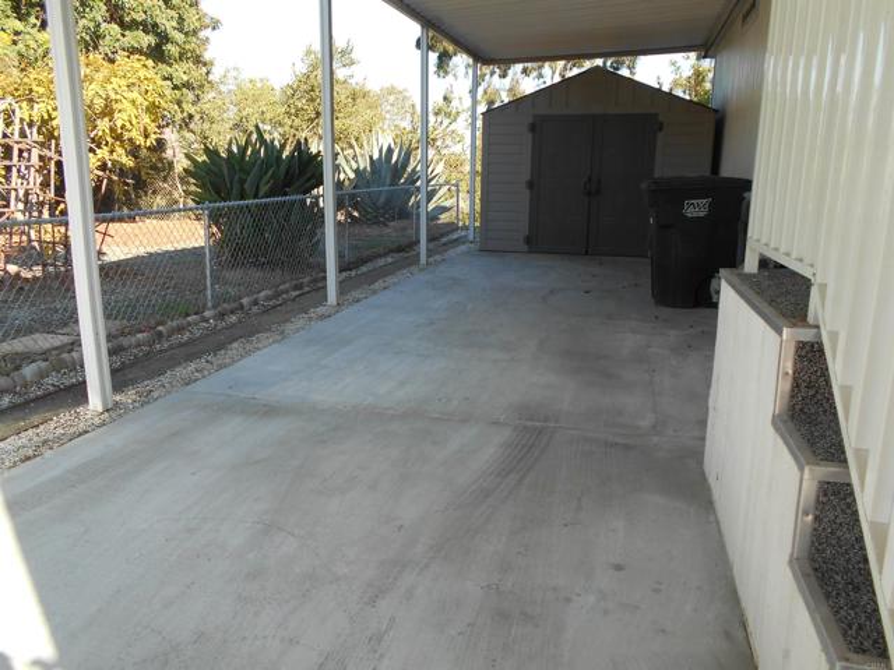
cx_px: 447
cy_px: 335
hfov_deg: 67.3
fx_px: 671
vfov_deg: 53.1
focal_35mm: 26
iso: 80
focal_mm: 4.6
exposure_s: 1/200
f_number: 3.2
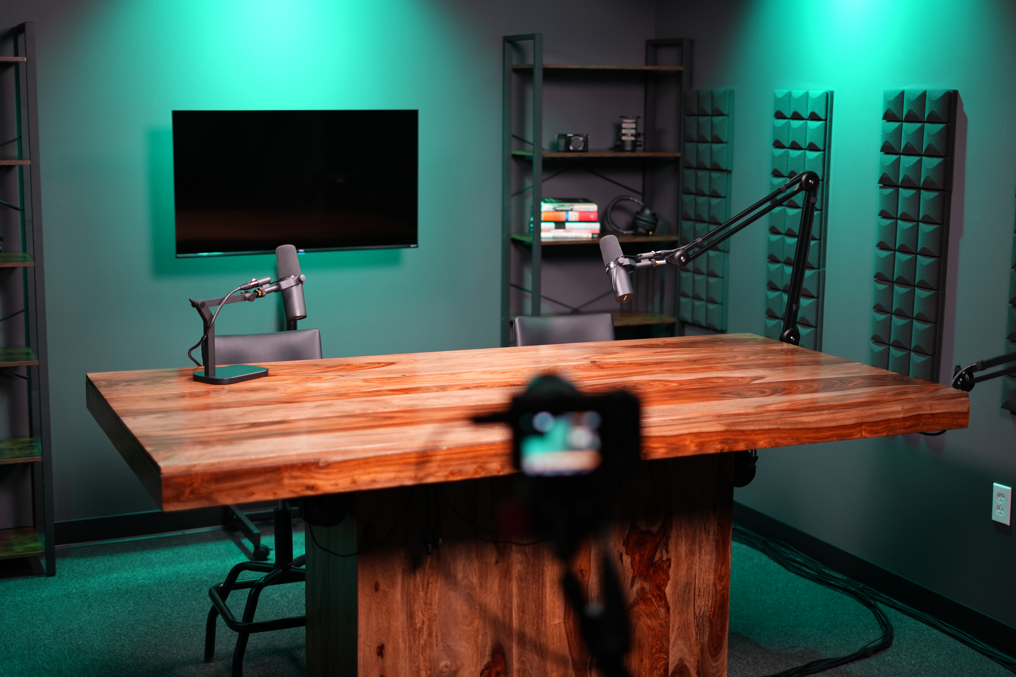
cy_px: 338
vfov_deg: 27.0
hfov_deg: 39.6
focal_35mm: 50
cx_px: 508
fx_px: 1411
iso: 320
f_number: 1.8
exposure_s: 1/50
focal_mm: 50
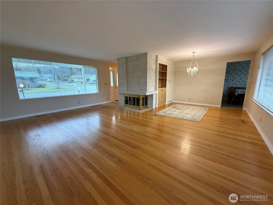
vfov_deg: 85.7
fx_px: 110
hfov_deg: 102.1
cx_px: 136
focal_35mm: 14
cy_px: 102
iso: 320
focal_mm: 2.22
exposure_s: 1/60
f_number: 2.2
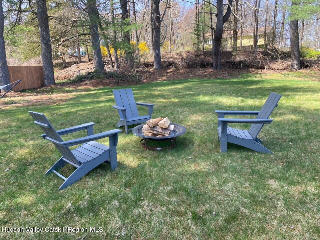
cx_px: 160
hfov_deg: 67.3
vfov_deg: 53.1
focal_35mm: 26
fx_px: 240
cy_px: 120
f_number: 1.8
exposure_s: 1/330
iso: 32
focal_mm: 4.25
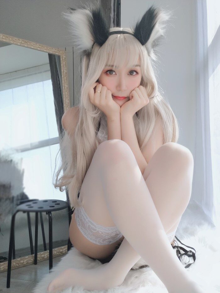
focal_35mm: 25
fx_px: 212
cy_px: 146
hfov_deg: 54.9
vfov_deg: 69.4
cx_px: 110
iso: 80
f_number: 1.8
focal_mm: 4.36
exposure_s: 1/667
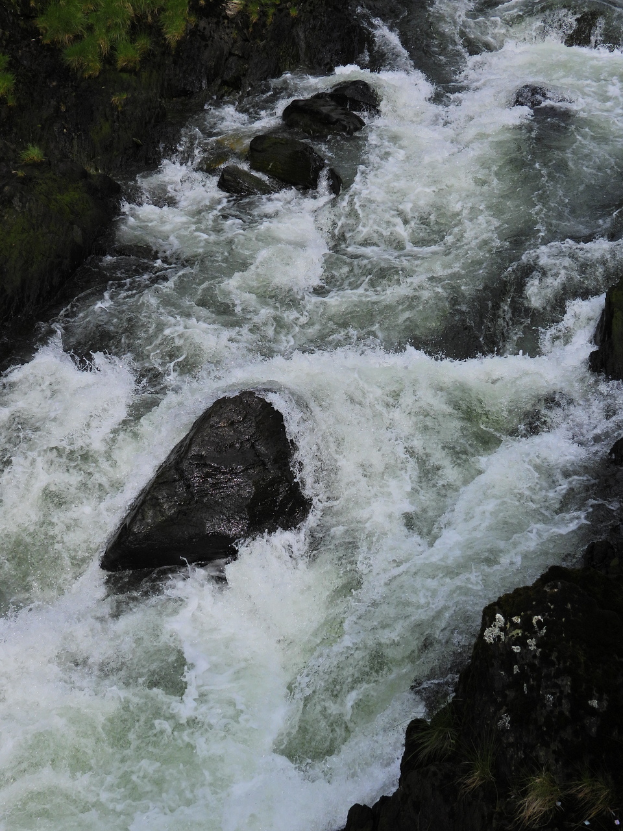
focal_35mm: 55
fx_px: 1320
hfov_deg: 26.6
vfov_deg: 34.9
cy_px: 416
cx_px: 312
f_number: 3.5
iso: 100
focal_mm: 9.8
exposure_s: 1/1600
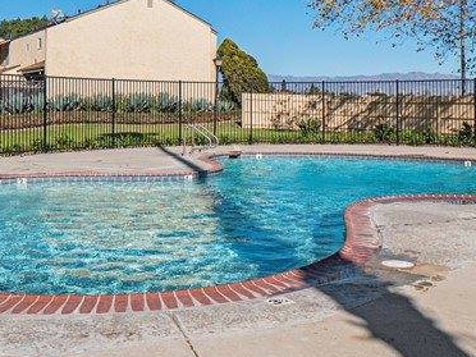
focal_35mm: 44
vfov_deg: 32.4
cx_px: 253
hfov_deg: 42.9
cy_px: 104
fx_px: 605
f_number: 4
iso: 200
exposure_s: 1/3200
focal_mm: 8
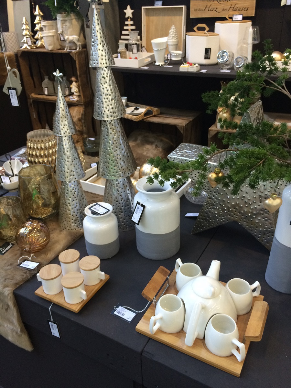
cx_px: 146
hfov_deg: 48.2
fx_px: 325
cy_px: 194
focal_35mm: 29
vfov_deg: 61.7
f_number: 2.2
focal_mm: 4.15
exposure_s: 1/30
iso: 64
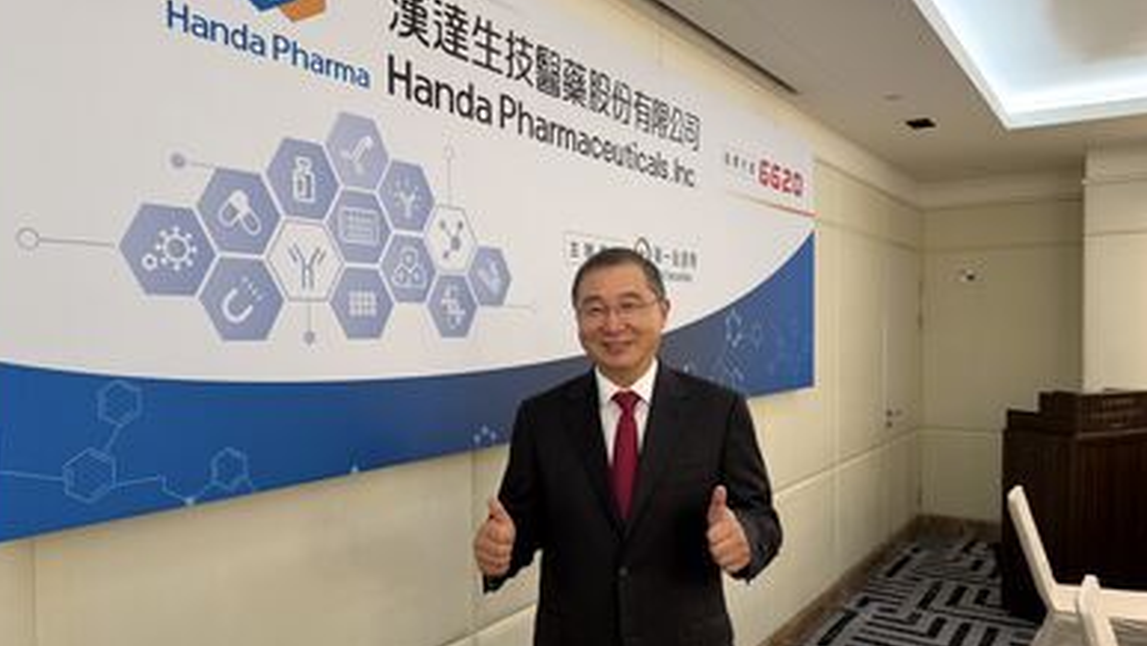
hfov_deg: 69.8
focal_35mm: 27
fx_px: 821
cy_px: 347
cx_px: 560
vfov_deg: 42.9
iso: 200
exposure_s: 1/61
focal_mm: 6.76
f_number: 1.78
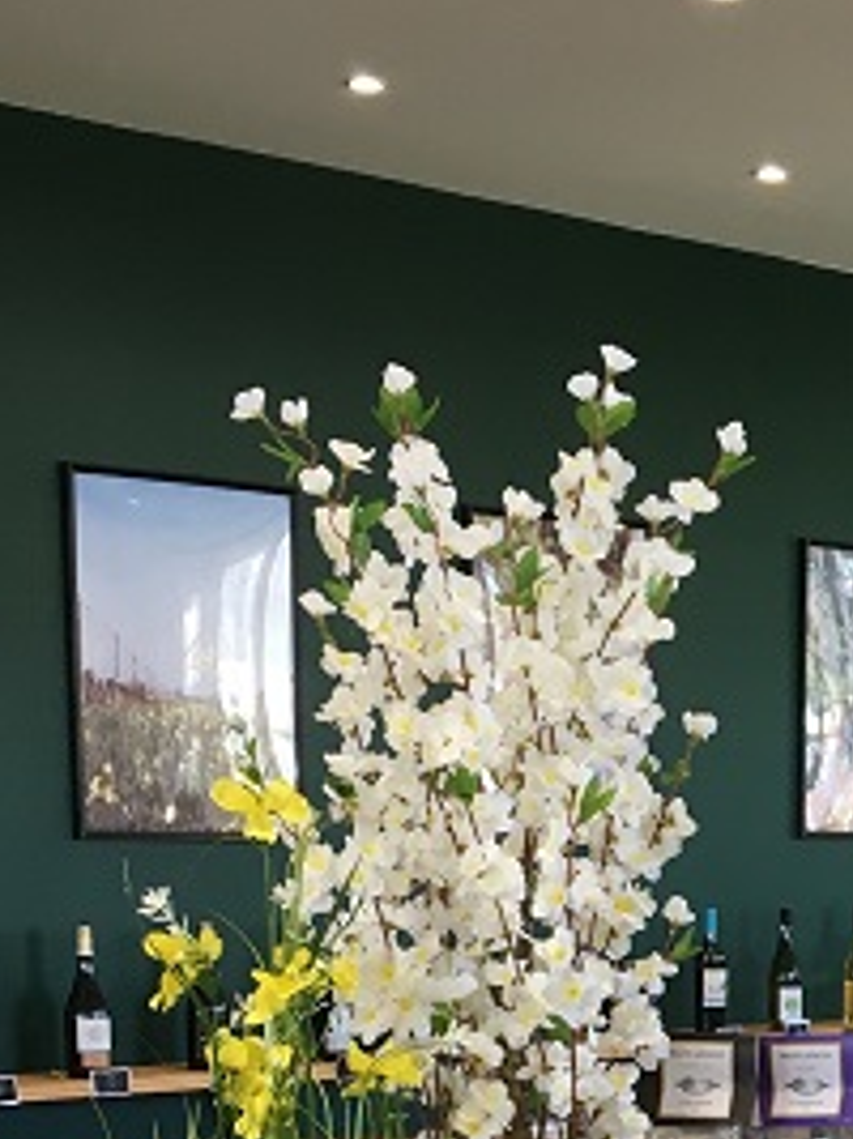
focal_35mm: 87
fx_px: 2861
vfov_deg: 21.3
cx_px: 998
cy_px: 1271
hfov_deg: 16.3
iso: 32
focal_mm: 4.15
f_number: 2.2
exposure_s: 1/33
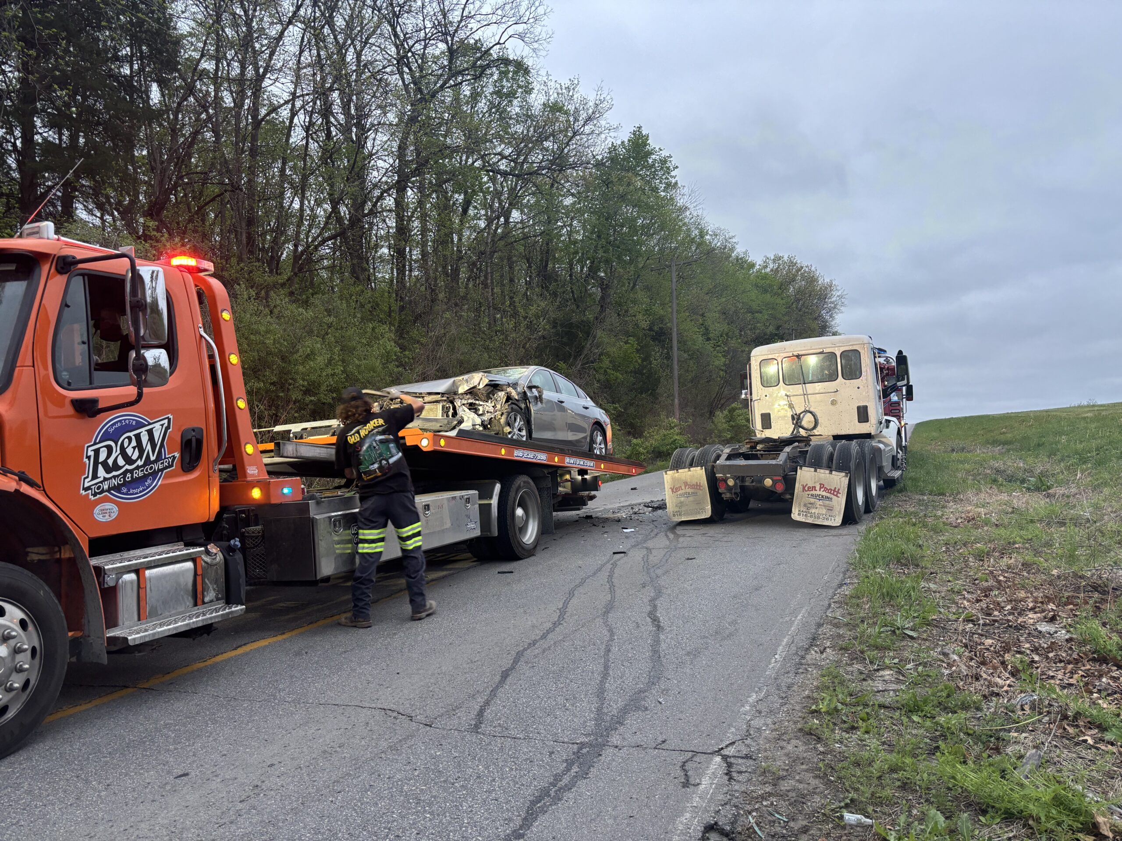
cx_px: 561
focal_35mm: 26
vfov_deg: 53.1
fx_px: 843
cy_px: 420
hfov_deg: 67.3
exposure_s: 1/60
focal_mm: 5.96
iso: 125
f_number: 1.6
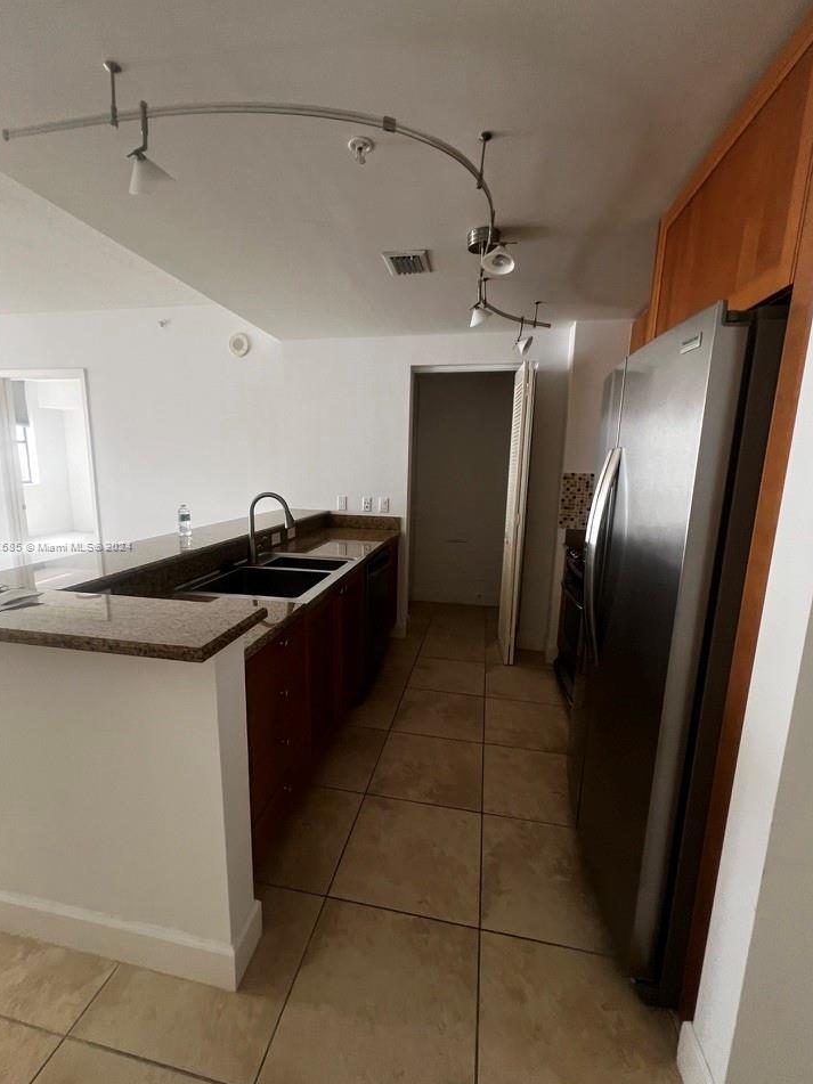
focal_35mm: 14
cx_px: 393
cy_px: 546
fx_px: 439
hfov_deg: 85.6
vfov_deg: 102.1
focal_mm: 1.57
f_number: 1.8
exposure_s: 1/79
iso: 250
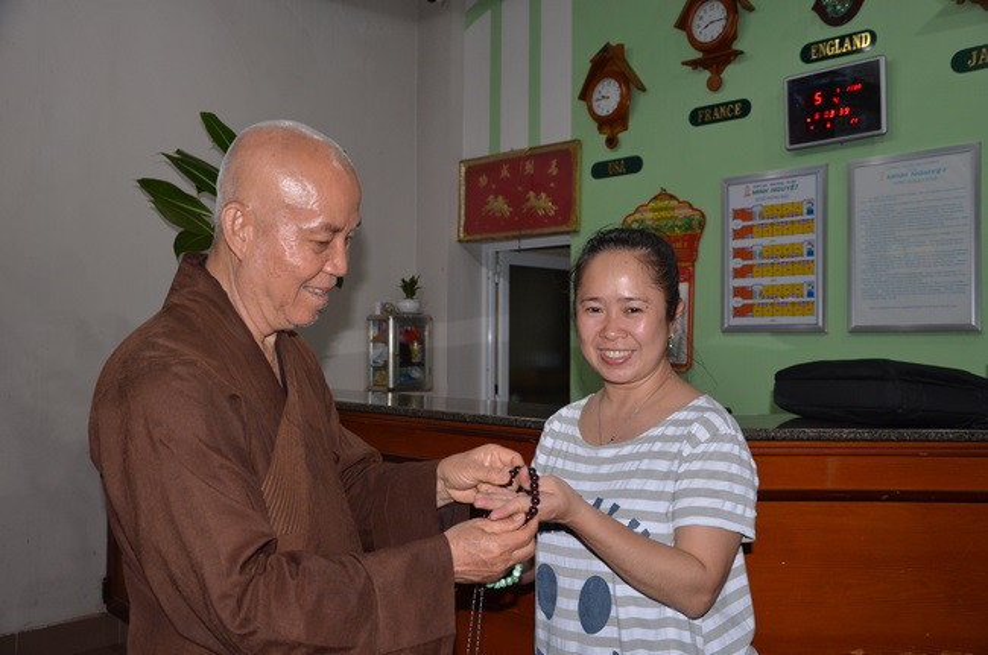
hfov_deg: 53.2
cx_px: 494
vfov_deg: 36.7
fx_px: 986
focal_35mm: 36
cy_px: 328
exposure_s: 1/60
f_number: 4.5
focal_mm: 24
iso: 640
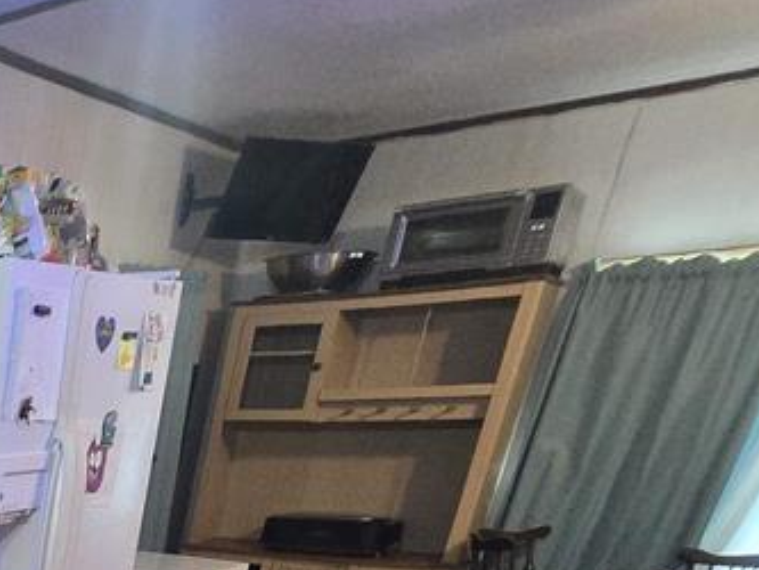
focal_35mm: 40
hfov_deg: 29.2
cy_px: 819
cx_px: -372
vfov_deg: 27.2
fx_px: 877
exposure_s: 1/60
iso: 1250
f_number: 2.2
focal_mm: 2.2
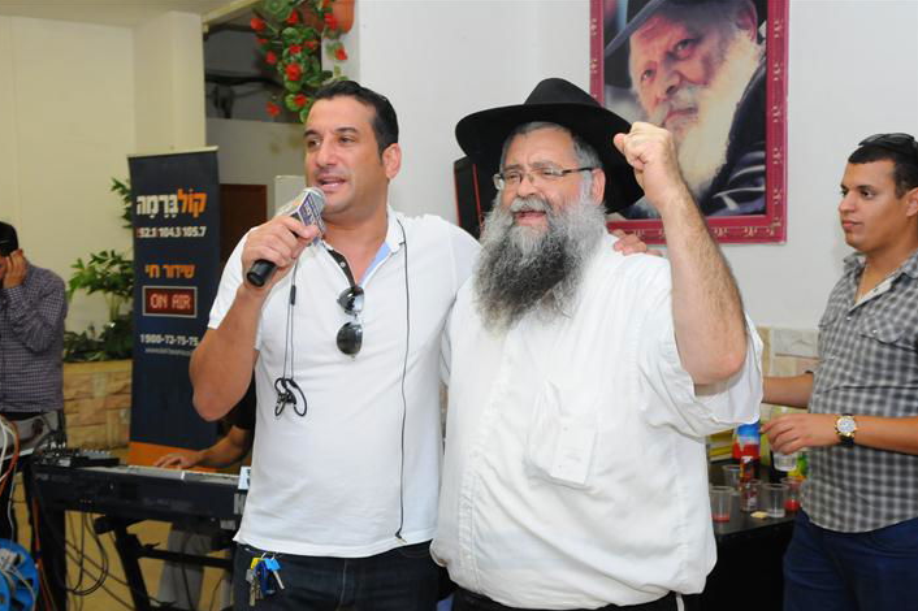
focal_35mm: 46
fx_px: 1172
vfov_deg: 29.2
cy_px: 309
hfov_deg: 42.8
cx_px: 450
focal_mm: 30
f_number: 7.1
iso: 1600
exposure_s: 1/125
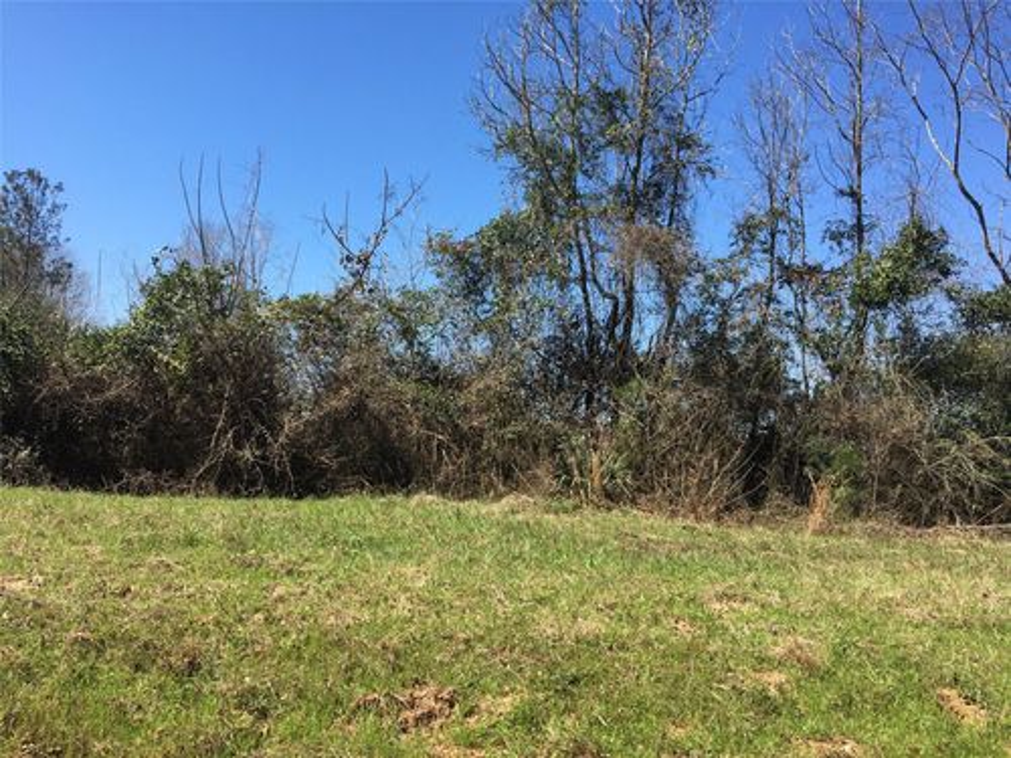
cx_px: 506
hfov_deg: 61.7
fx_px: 847
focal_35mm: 29
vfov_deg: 48.2
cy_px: 379
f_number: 2.2
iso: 25
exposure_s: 1/1040
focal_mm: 4.15
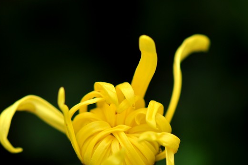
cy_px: 121
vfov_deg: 5.7
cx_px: 115
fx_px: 1656
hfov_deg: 8.6
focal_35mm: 241
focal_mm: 105
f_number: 3.2
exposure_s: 1/1000
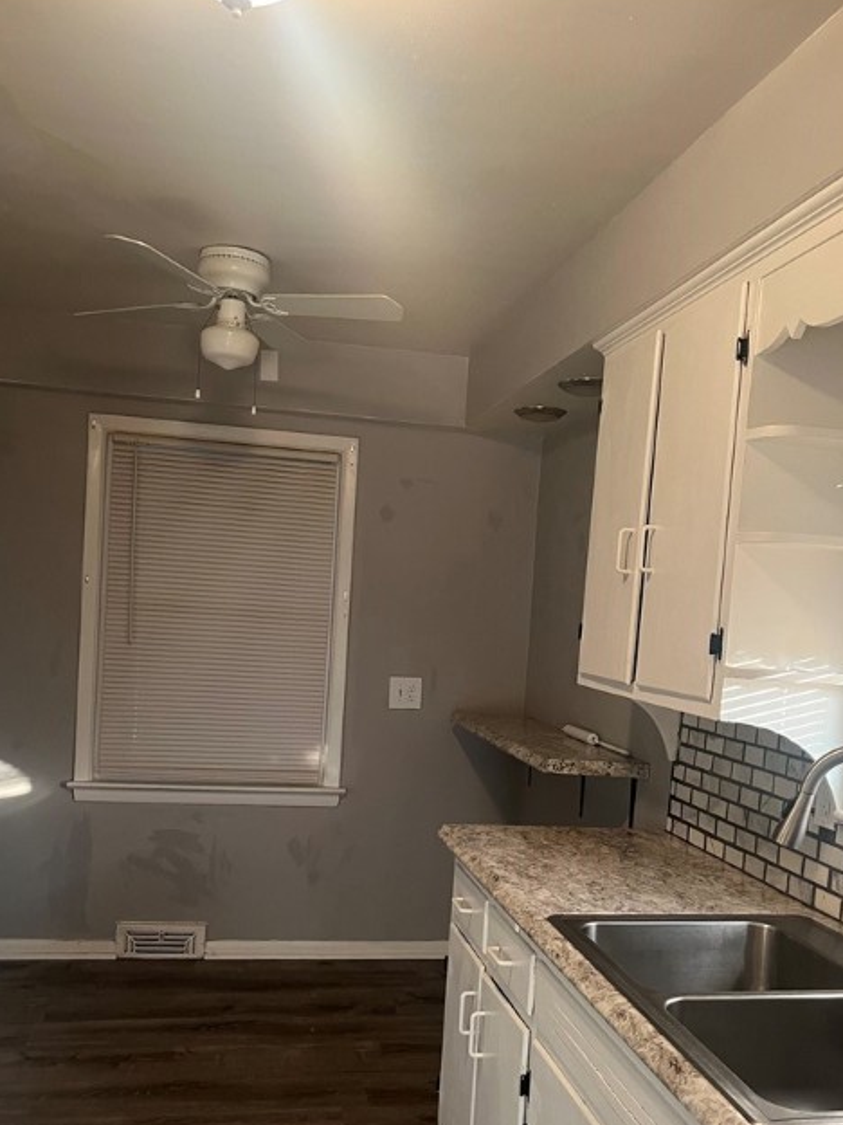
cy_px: 676
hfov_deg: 44.2
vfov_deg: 56.4
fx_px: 1039
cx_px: 425
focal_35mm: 32
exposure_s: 1/60
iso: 250
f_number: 1.6
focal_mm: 5.1
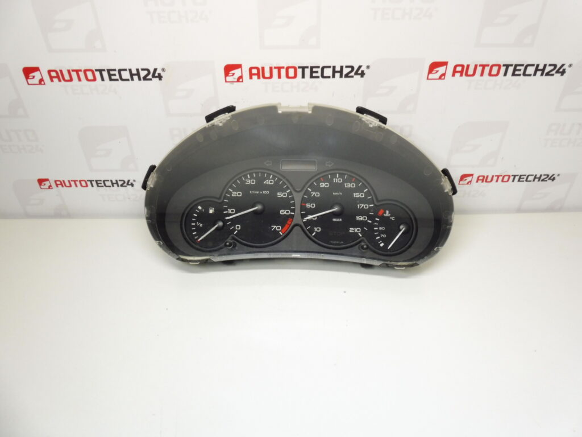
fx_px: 404
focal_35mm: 24
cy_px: 218
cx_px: 291
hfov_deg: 71.6
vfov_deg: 56.8
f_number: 5
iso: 200
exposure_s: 1/30
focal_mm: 4.3
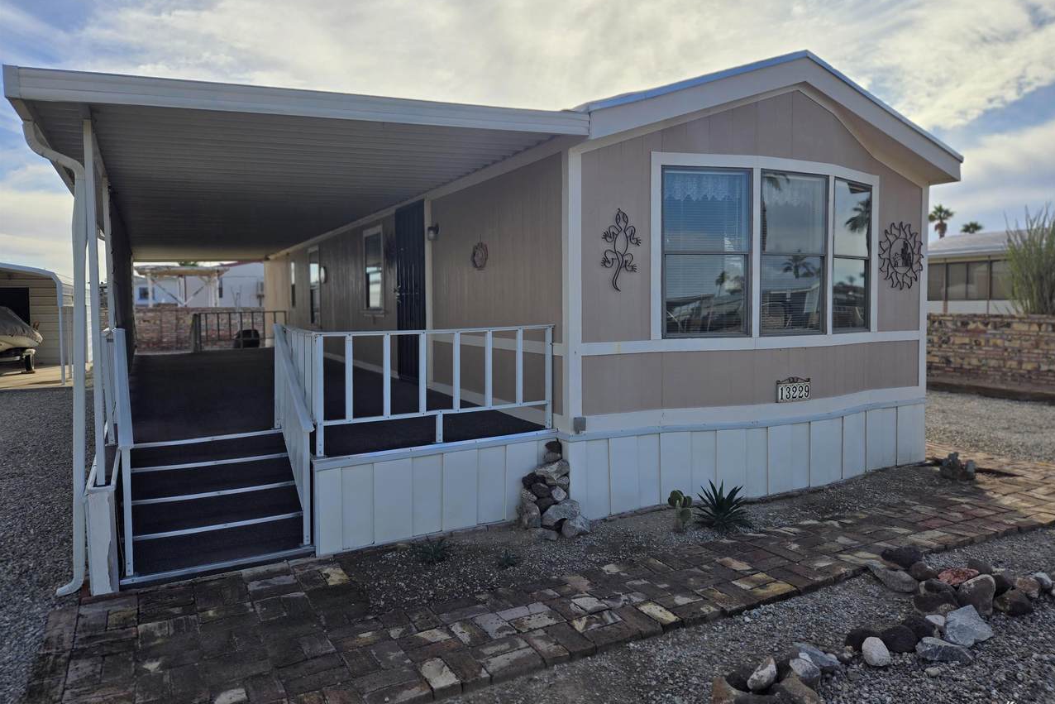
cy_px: 320
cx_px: 528
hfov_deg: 73.7
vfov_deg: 53.1
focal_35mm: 24
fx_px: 703
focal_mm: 5.4
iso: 25
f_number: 1.8
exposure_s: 1/3531
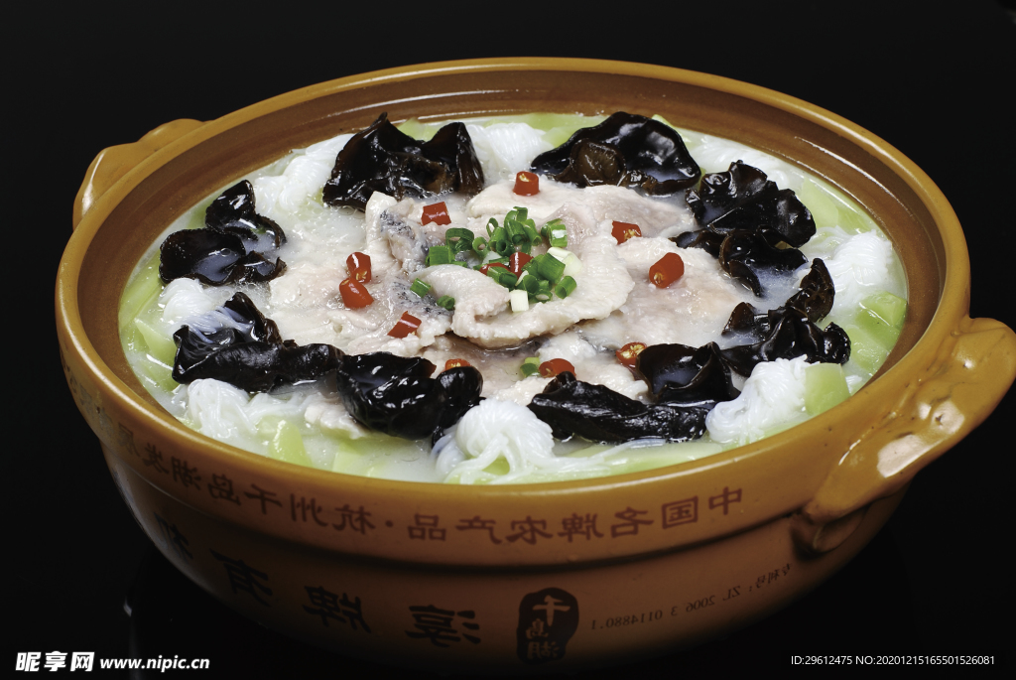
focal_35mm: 75
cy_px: 340
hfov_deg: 27.0
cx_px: 508
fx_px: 2119
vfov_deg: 18.2
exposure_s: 1/160
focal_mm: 50
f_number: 8
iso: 100
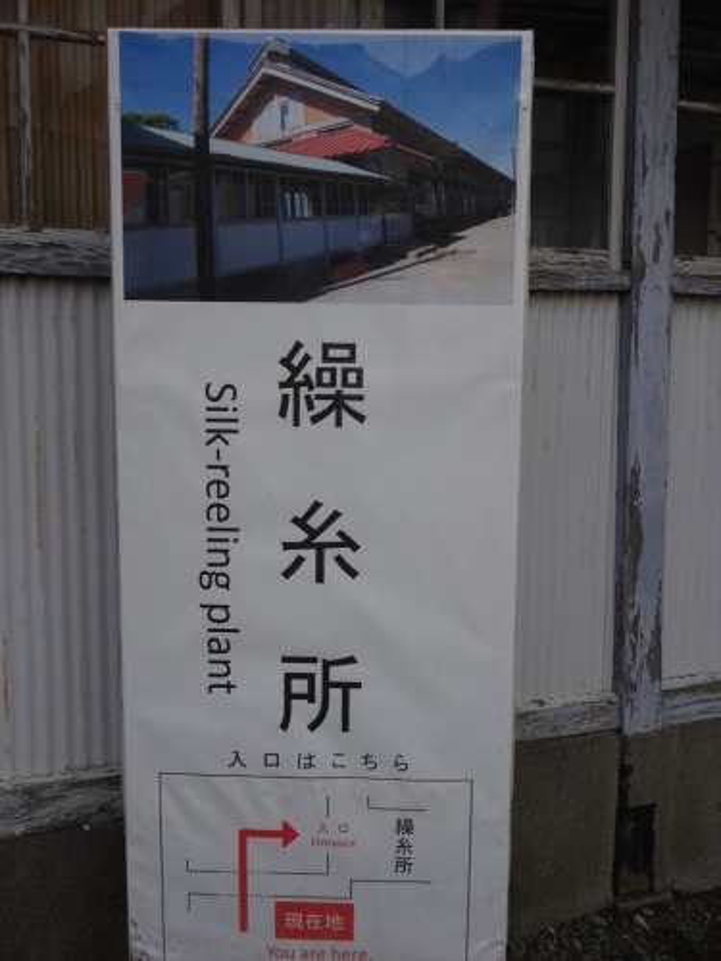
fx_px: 1194
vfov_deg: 43.9
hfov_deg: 33.6
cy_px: 480
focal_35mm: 43
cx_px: 360
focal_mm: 7.3
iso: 80
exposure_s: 1/400
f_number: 4
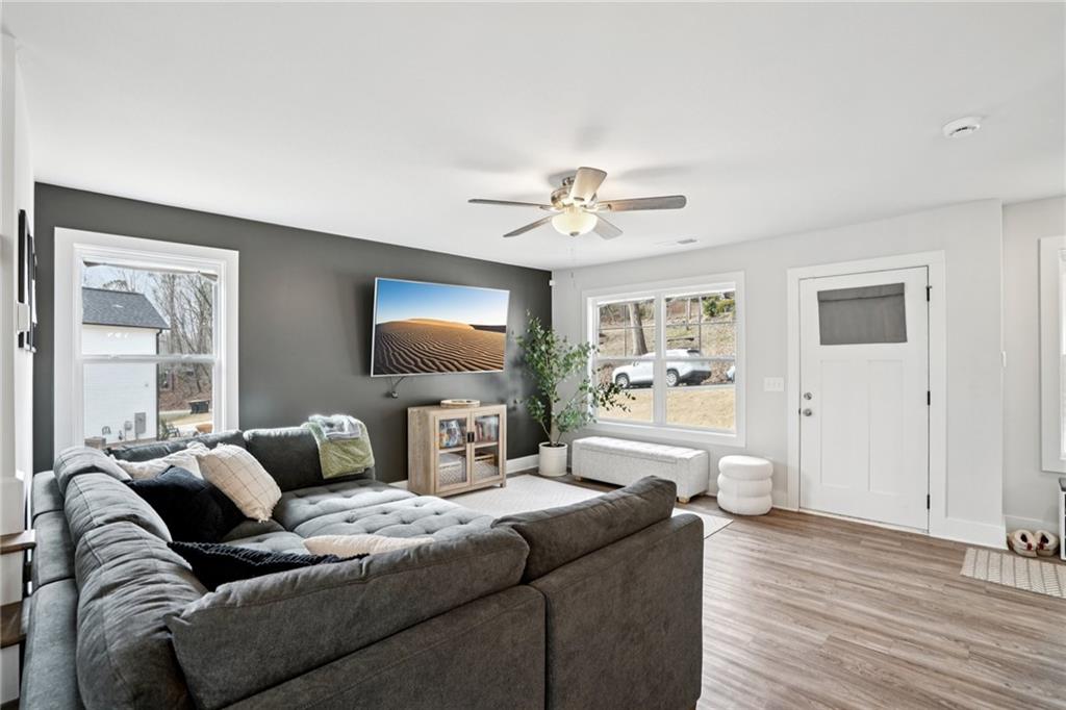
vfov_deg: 73.7
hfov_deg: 96.8
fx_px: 474
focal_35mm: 16
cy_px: 355
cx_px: 533
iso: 400
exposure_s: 1/8
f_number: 8
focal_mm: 16
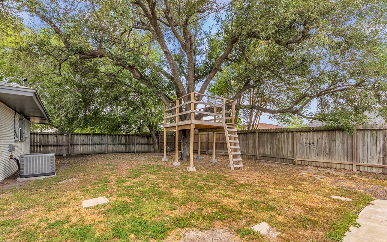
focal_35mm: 15
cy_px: 131
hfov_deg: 101.4
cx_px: 185
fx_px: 158
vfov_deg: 74.7
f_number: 9
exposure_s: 1/100
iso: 250
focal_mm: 14
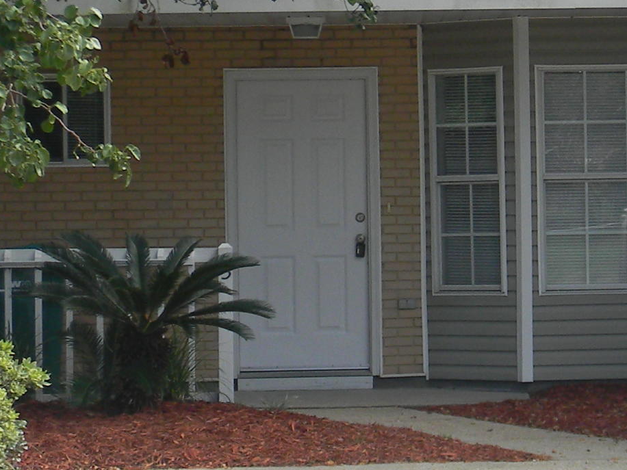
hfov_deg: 12.6
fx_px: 2789
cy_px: 107
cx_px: 681
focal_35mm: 154
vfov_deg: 9.6
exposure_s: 1/228
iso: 80
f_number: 3.9
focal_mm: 8.6
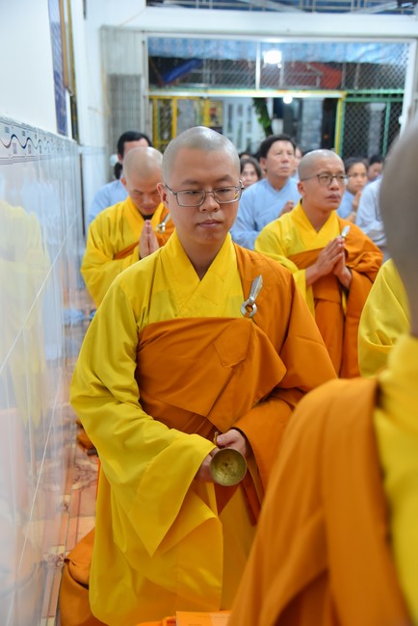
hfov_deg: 35.1
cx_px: 209
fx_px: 661
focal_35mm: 38
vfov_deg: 50.7
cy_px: 313
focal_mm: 38
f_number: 4.5
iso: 1600
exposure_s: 1/160
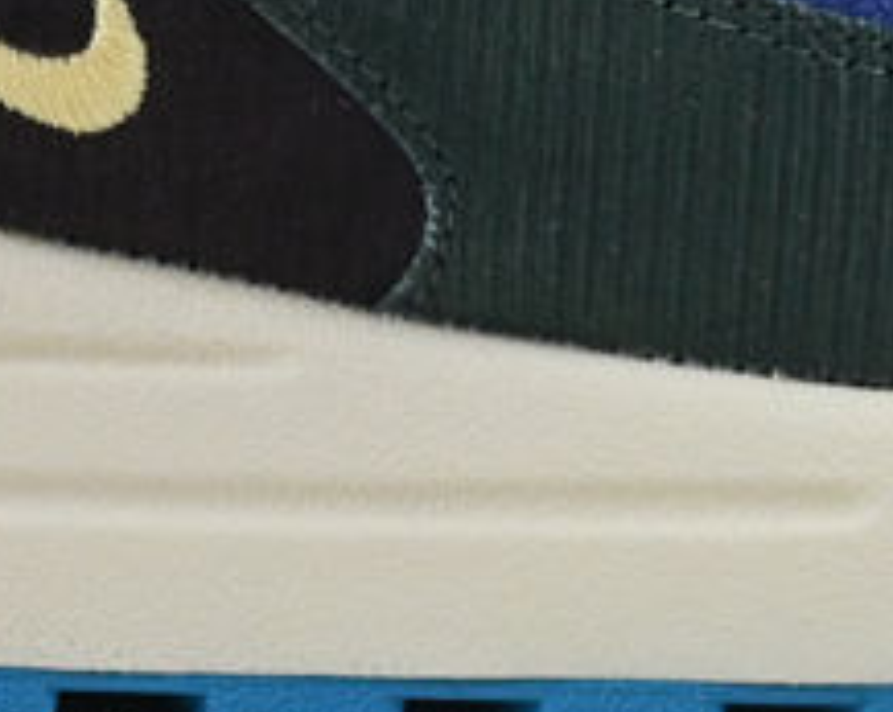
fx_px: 6176
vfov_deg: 6.5
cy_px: -214
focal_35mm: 234
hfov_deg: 8.2
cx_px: 8
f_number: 10
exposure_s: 1/160
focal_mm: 30
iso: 1000
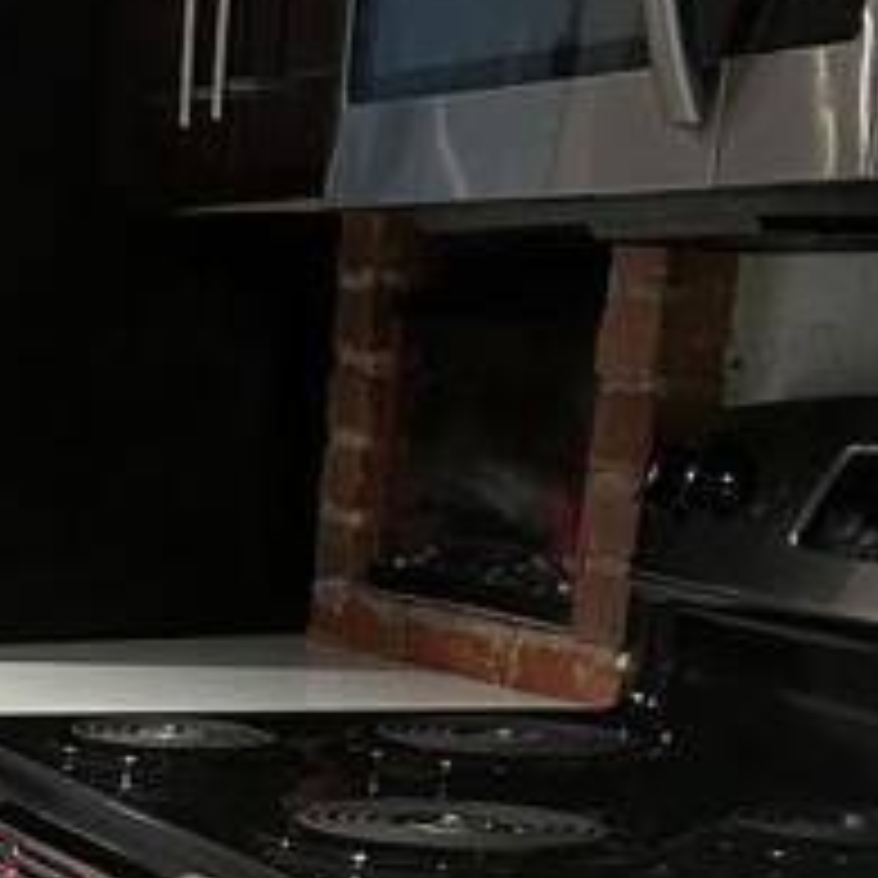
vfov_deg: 14.3
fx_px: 3243
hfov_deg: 14.2
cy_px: 1337
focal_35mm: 113
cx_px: -522
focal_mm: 5.7
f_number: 1.5
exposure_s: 1/60
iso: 250
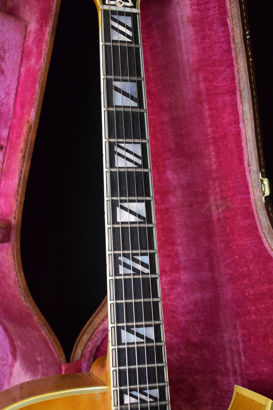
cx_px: 136
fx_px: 597
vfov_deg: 37.9
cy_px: 205
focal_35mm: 52
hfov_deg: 25.8
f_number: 4.5
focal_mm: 35
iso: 2500
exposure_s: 1/60
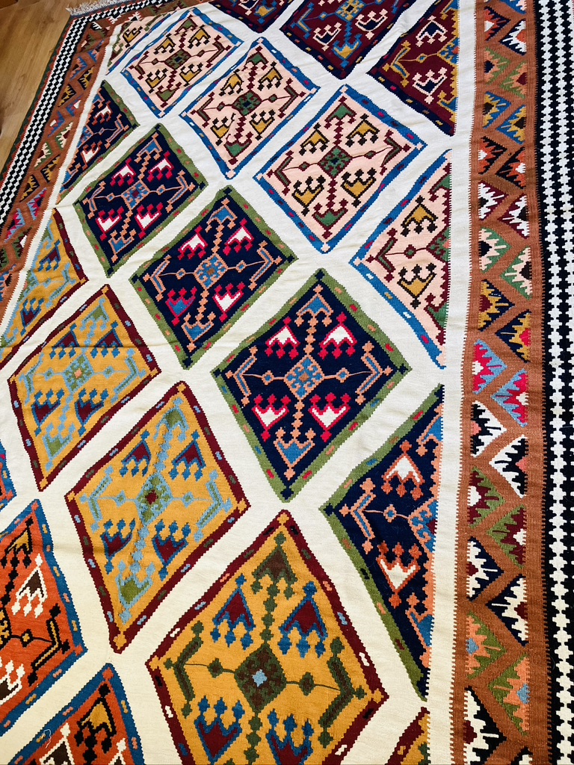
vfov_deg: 63.4
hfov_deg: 49.7
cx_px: 287
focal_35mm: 28
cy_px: 382
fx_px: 619
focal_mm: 3.99
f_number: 1.8
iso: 125
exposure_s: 1/60
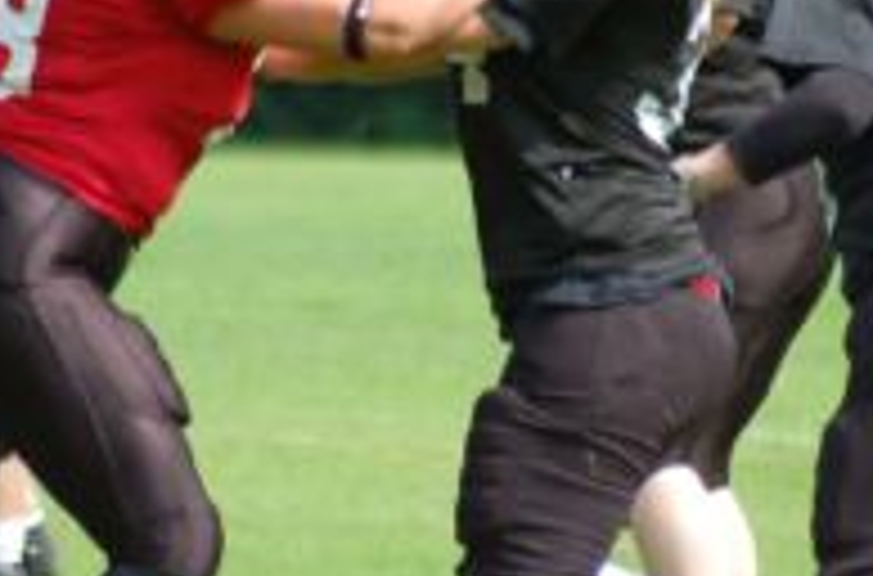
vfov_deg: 1.3
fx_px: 25404
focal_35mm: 1051
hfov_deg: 2.0
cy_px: 207
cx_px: 385
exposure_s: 1/500
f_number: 5.6
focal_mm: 300
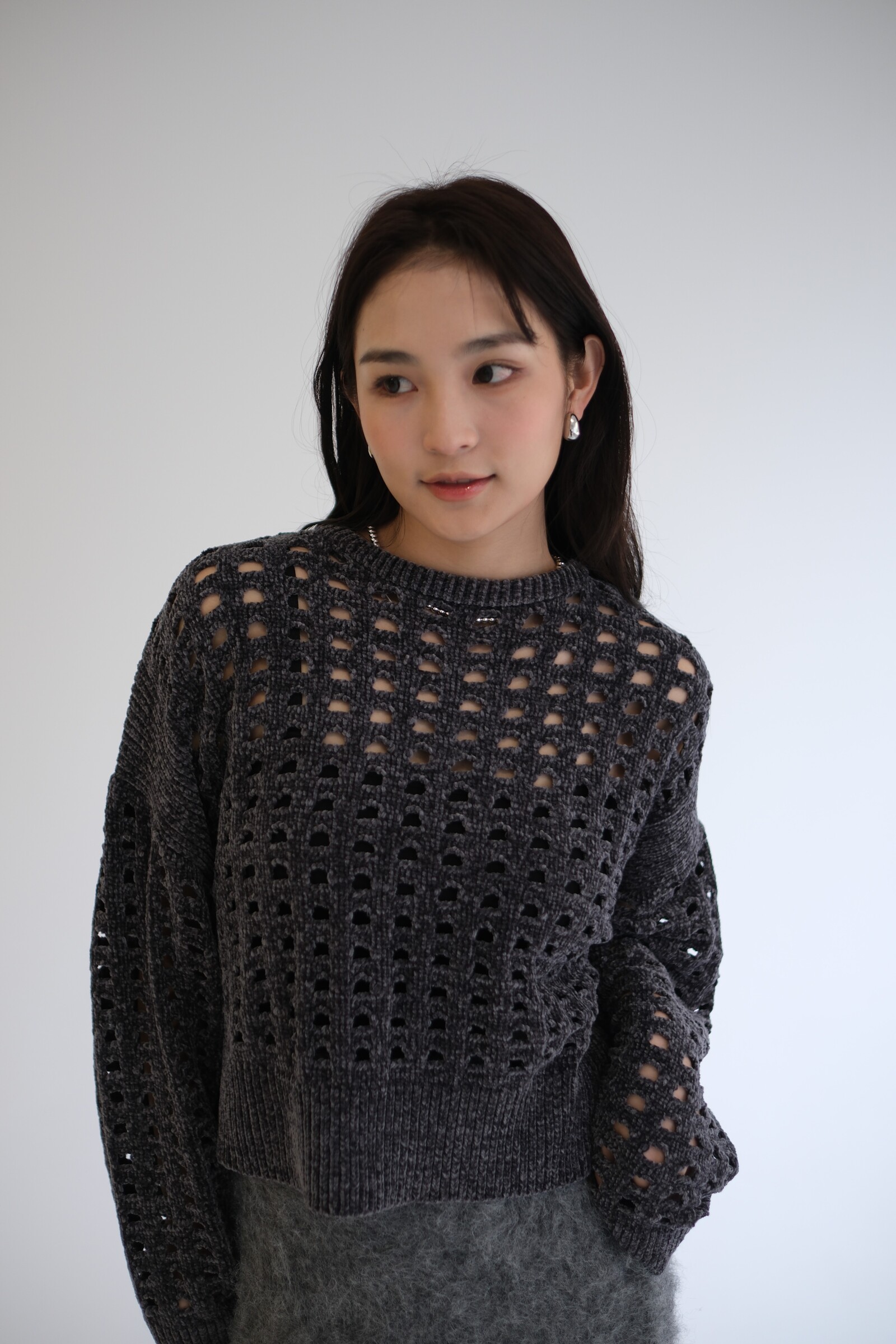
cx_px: 448
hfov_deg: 37.9
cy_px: 672
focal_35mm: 35
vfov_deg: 54.4
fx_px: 1307
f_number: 1.4
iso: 160
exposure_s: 1/250
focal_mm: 23
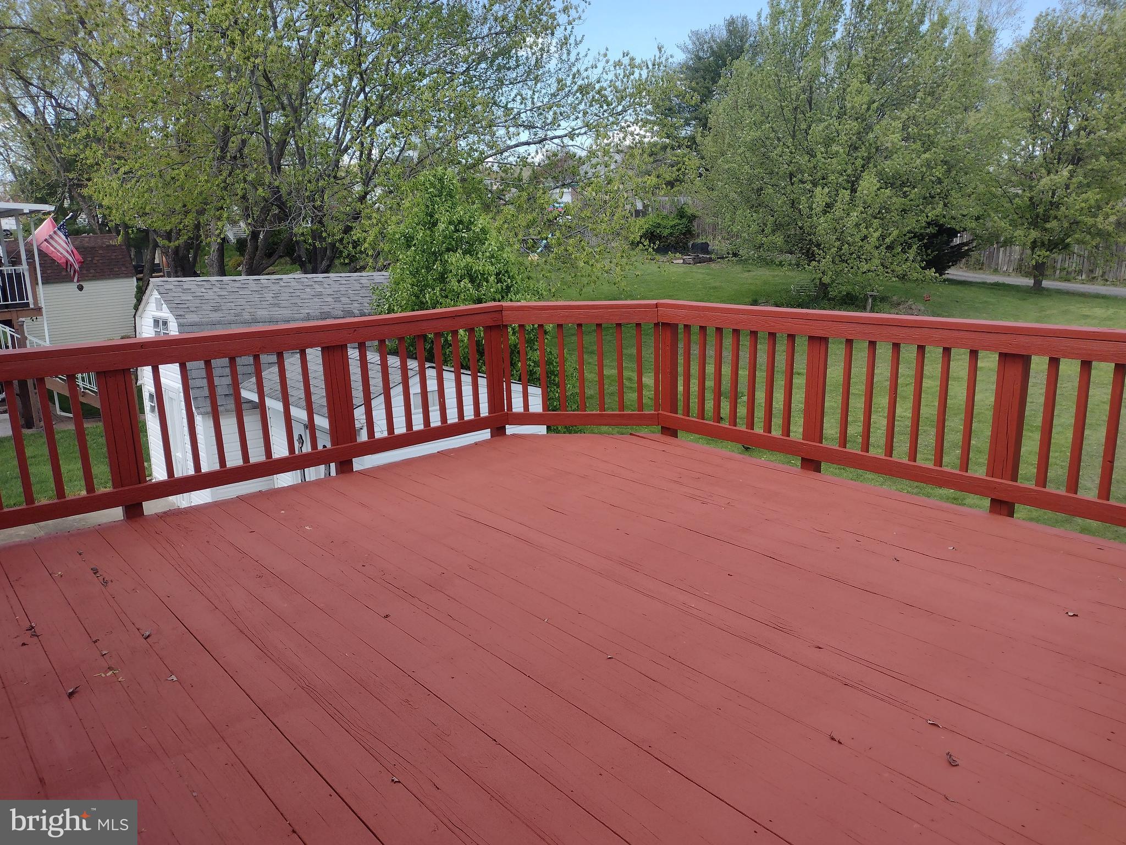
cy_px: 422
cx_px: 563
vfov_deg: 51.4
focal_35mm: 27
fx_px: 878
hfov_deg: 65.3
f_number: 1.7
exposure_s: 1/1483
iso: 100
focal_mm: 4.71
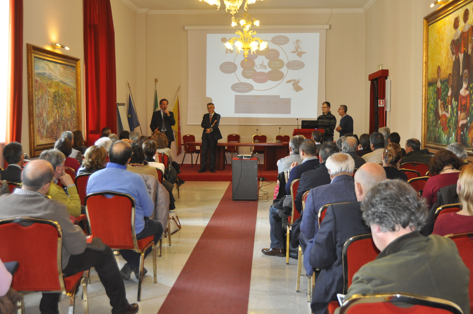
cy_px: 157
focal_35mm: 42
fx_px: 551
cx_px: 236
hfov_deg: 46.4
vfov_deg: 31.8
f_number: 4
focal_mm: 28
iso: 800
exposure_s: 1/60
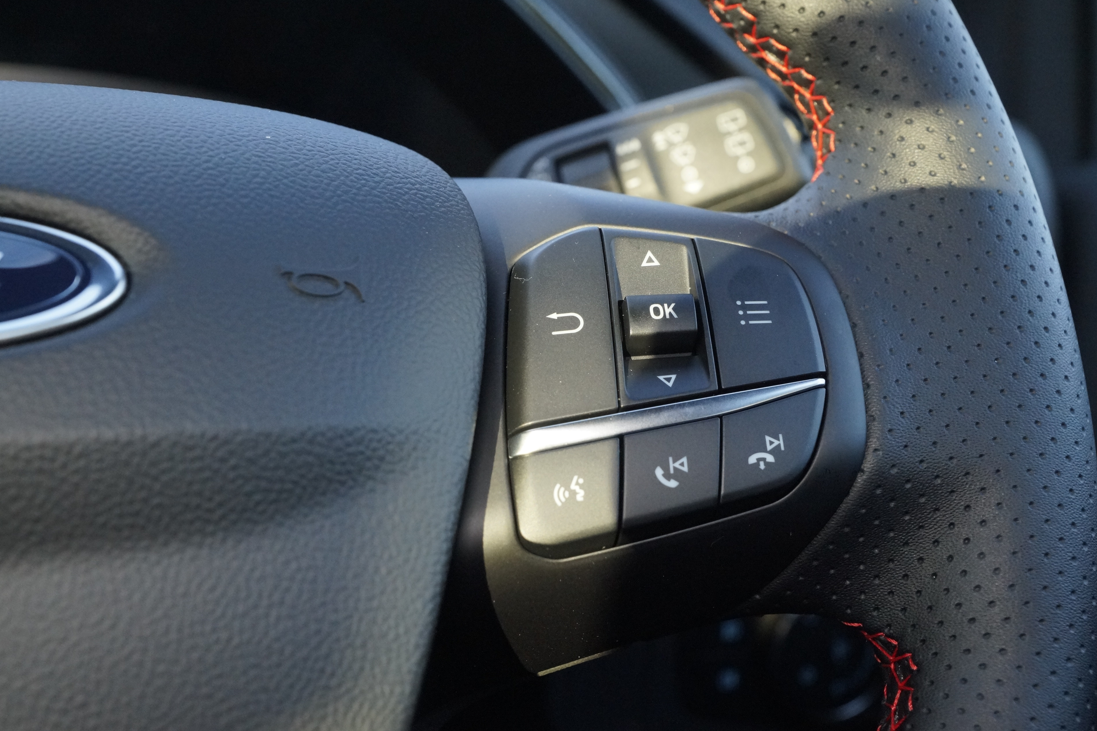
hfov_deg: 37.2
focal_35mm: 54
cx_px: 553
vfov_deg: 25.3
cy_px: 362
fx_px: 1630
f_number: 6.3
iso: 1600
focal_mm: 35
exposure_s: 1/125
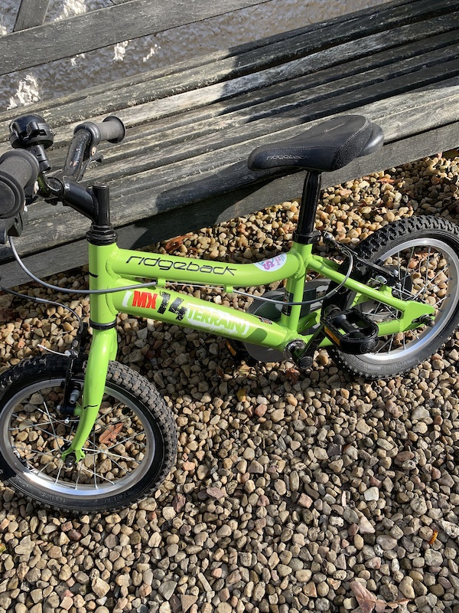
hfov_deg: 53.1
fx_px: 460
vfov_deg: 67.3
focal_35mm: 26
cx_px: 230
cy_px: 306
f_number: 1.8
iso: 25
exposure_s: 1/594
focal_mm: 4.25
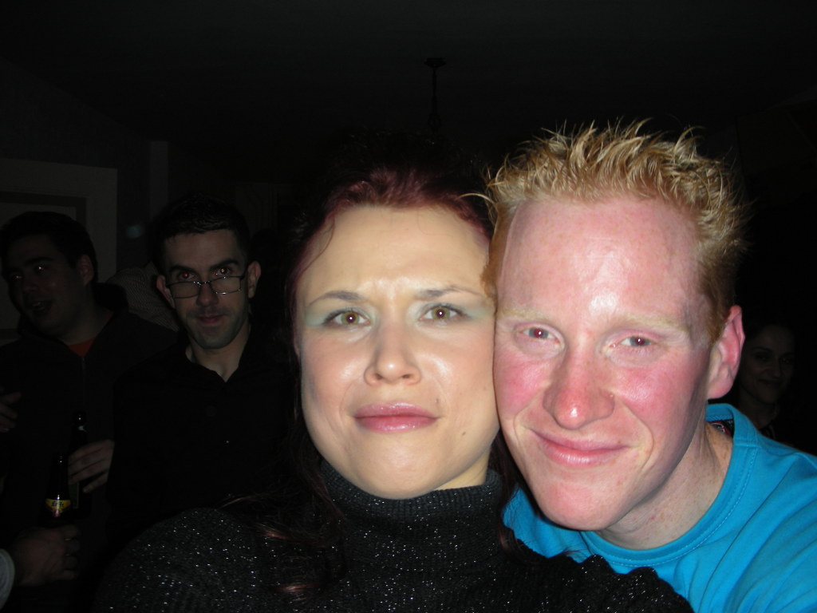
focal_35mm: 35
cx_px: 408
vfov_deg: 40.7
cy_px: 306
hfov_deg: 52.6
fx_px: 826
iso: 50
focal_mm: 5.8
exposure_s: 1/60.1
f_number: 3
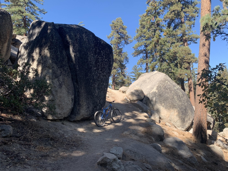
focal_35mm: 26
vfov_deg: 53.1
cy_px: 86
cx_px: 114
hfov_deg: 67.3
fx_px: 171
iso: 25
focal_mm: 4.25
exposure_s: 1/749
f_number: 1.8
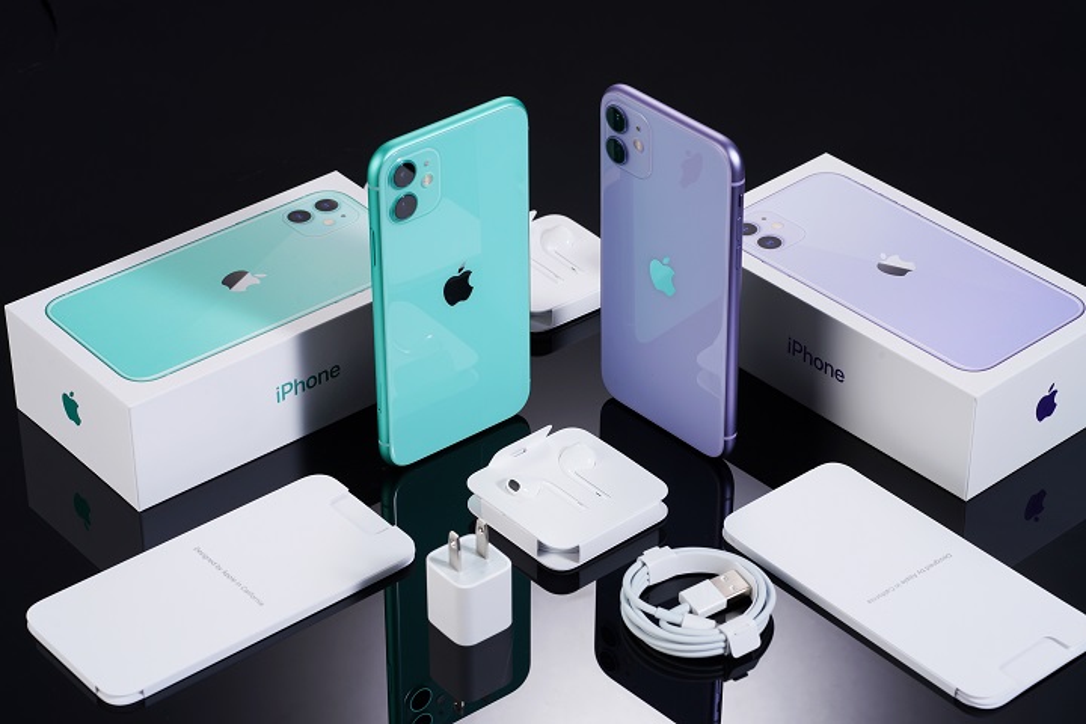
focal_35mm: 90
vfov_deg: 15.2
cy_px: 362
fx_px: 2715
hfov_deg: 22.6
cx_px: 543
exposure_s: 1/125
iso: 160
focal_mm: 90
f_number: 11
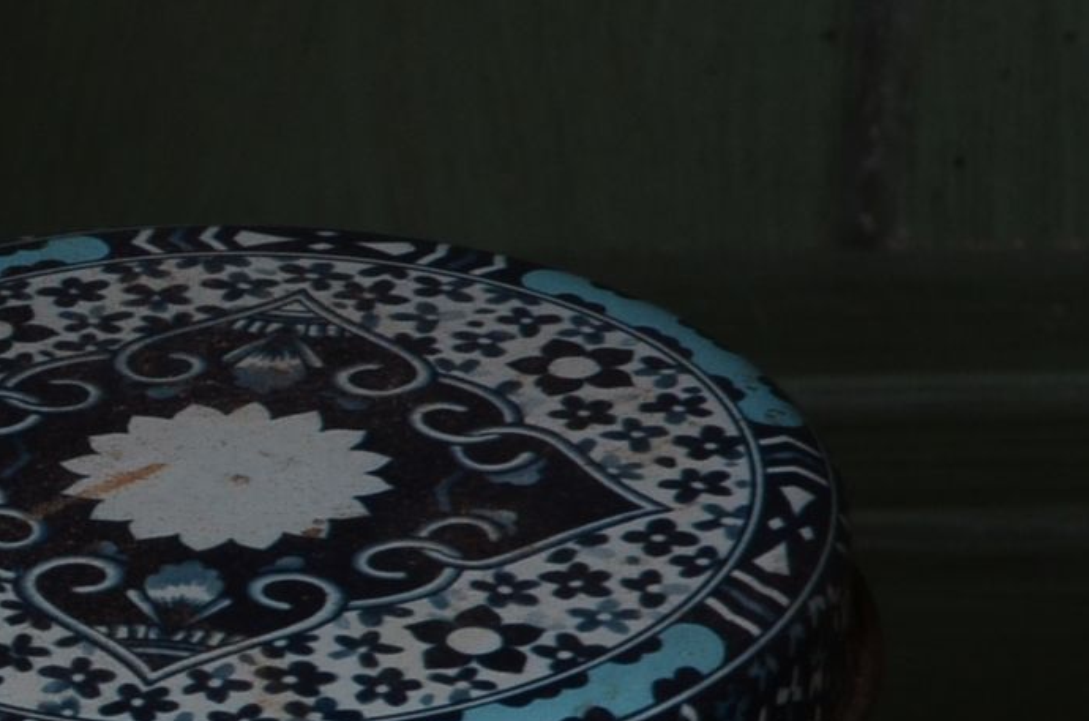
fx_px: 16989
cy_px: 1108
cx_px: -735
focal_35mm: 563
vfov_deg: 2.4
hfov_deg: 3.7
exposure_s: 1/60
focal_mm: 105
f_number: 14
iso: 400
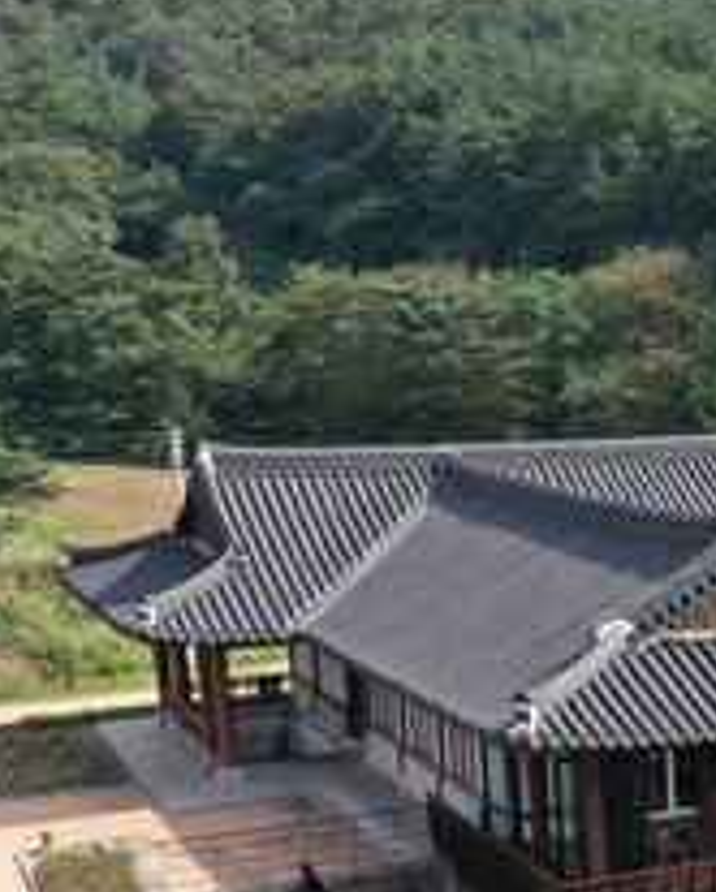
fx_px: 2010
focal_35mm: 76
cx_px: 1065
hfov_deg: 18.1
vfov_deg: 24.5
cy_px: 763
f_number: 5
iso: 100
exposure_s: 1/320
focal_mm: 10.26
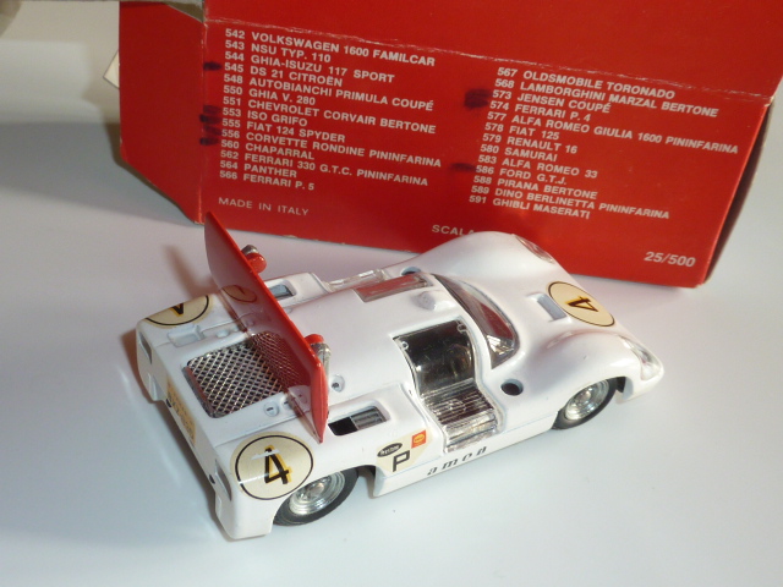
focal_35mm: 48
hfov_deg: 39.7
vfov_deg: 30.3
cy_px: 294
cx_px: 392
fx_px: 1086
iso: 100
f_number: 4
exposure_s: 1/30
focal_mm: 4.4
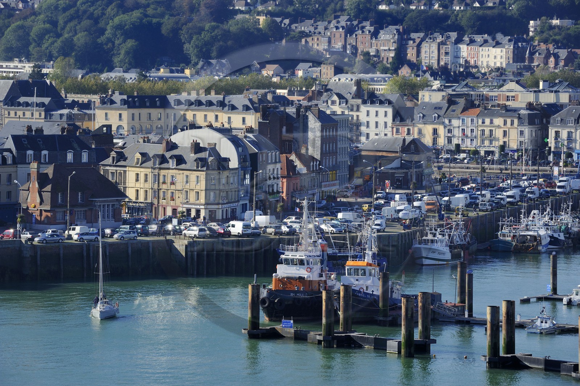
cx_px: 290
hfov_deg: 11.4
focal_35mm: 180
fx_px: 2898
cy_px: 193
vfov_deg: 7.6
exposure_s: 1/200
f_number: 13
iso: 200
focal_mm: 180
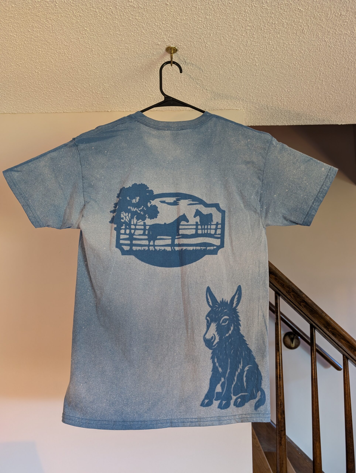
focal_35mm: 24
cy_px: 236
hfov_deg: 56.9
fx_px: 328
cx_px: 178
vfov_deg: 71.5
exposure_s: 1/24
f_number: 1.68
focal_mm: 6.9
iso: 167
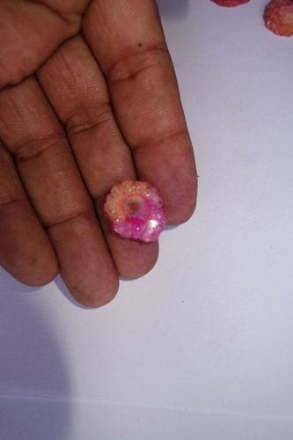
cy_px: 220
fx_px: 342
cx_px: 146
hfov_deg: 46.4
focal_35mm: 28
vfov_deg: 65.5
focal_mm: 10.4
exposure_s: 1/100
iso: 125
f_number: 3.5
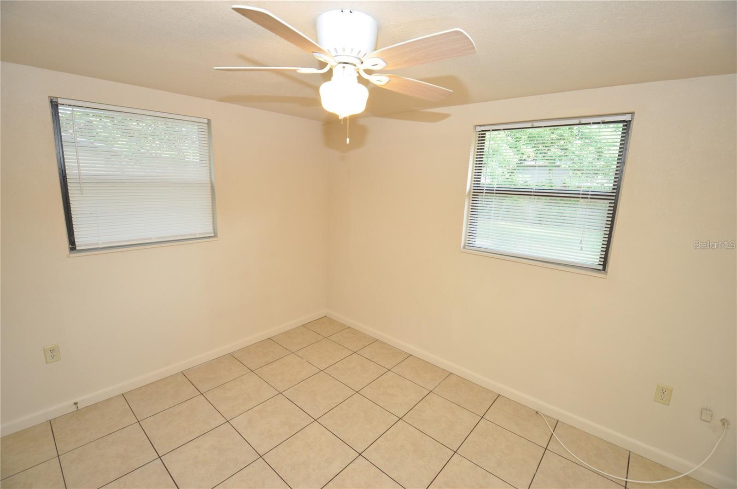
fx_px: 307
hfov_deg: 100.5
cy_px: 244
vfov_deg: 77.2
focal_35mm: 15
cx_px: 368
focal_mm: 10
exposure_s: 1/60
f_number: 4
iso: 720
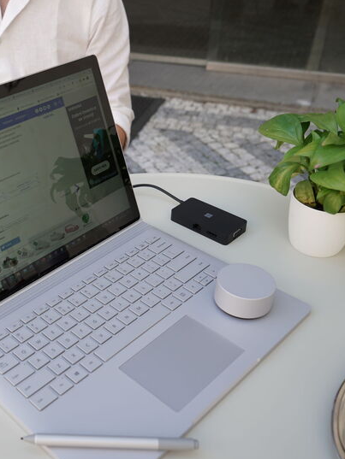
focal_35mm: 40
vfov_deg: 46.8
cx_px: 63
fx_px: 531
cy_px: 234
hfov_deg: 34.7
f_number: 5
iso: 160
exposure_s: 1/160
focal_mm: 27
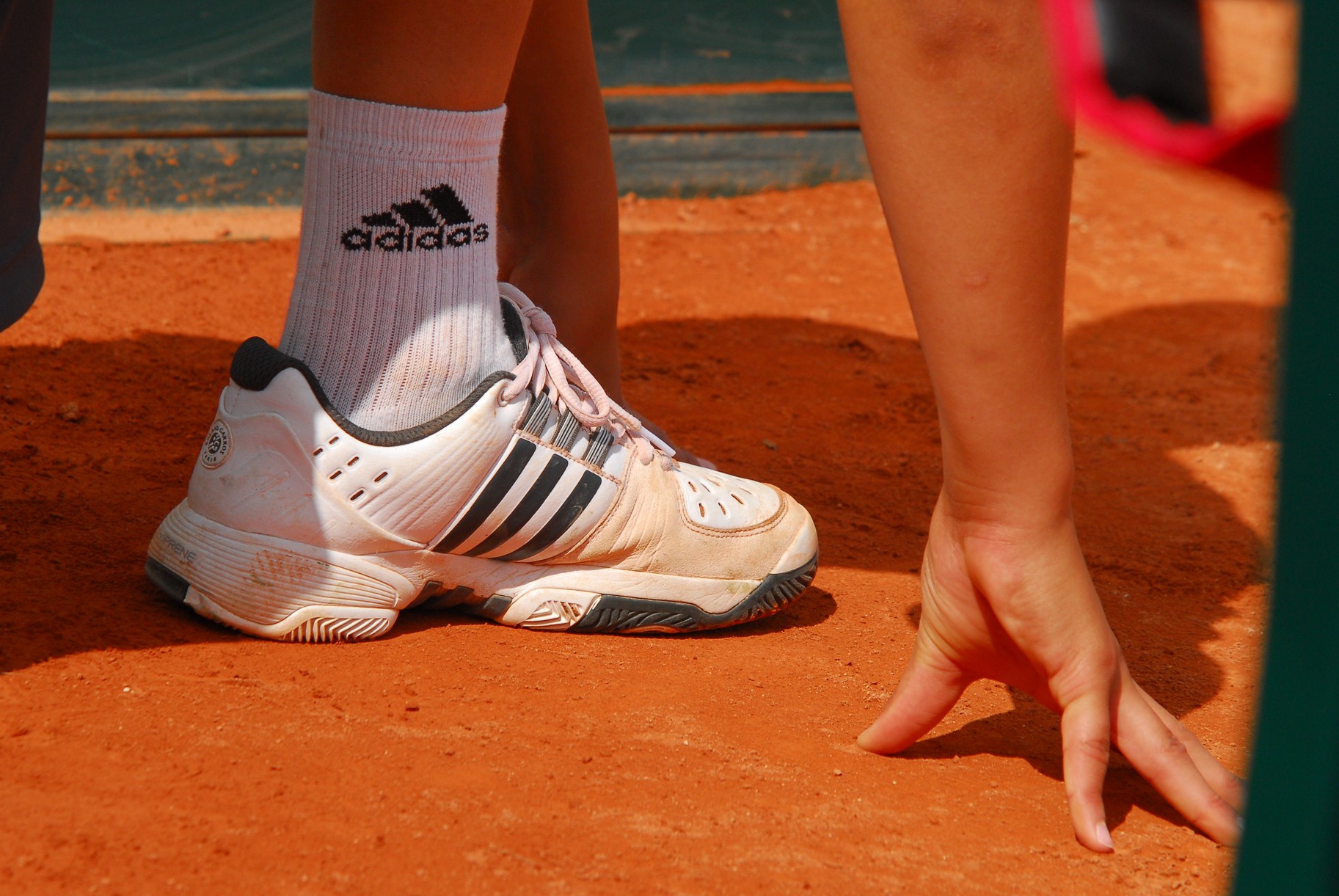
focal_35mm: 279
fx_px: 10370
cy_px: 467
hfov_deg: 7.4
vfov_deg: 4.9
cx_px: 653
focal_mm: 175
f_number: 8
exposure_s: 1/1000
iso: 320
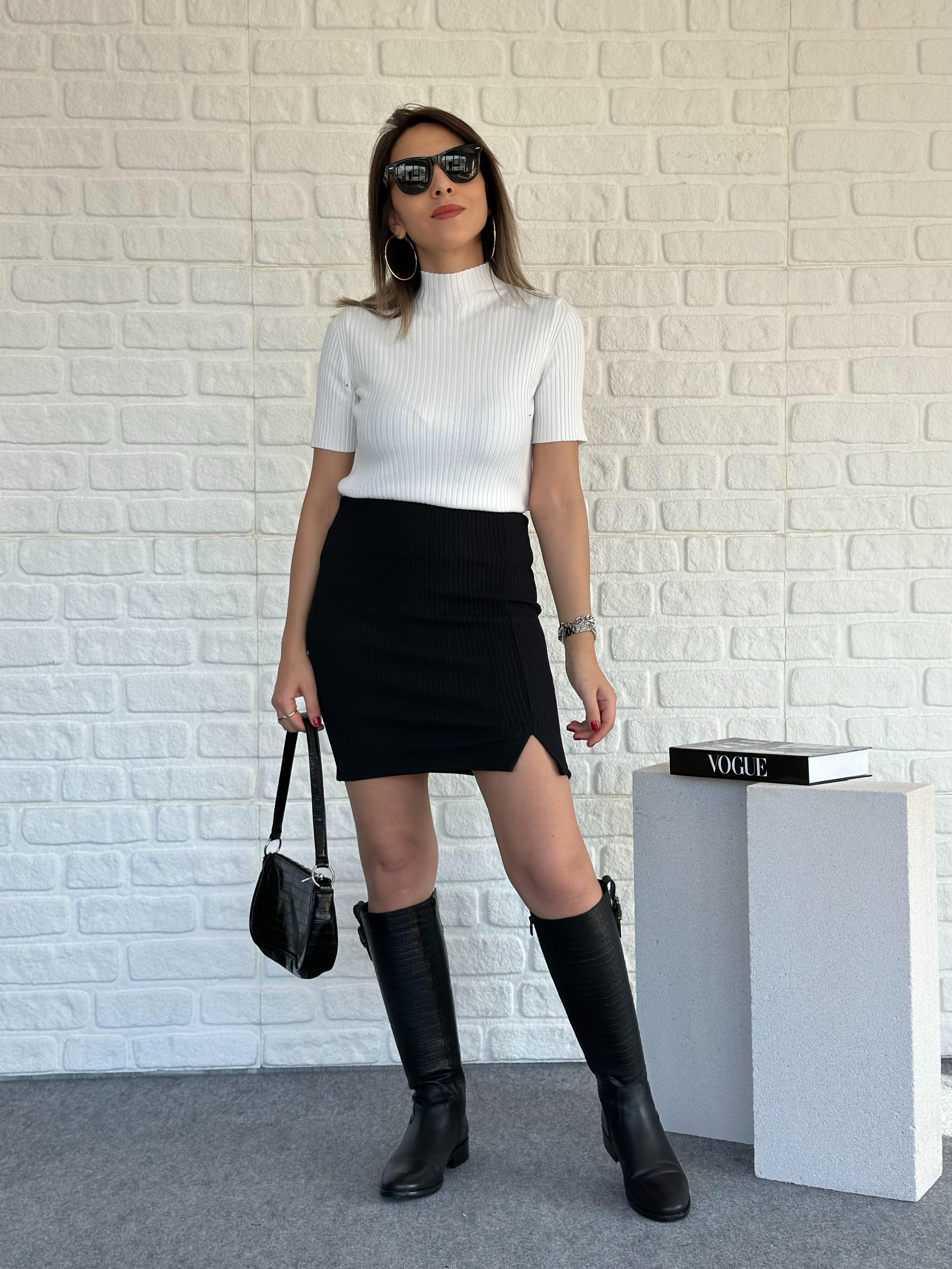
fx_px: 1760
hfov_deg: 30.3
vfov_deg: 39.7
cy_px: 634
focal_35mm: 48
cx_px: 476
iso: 80
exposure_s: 1/409
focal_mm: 6.86
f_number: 1.78
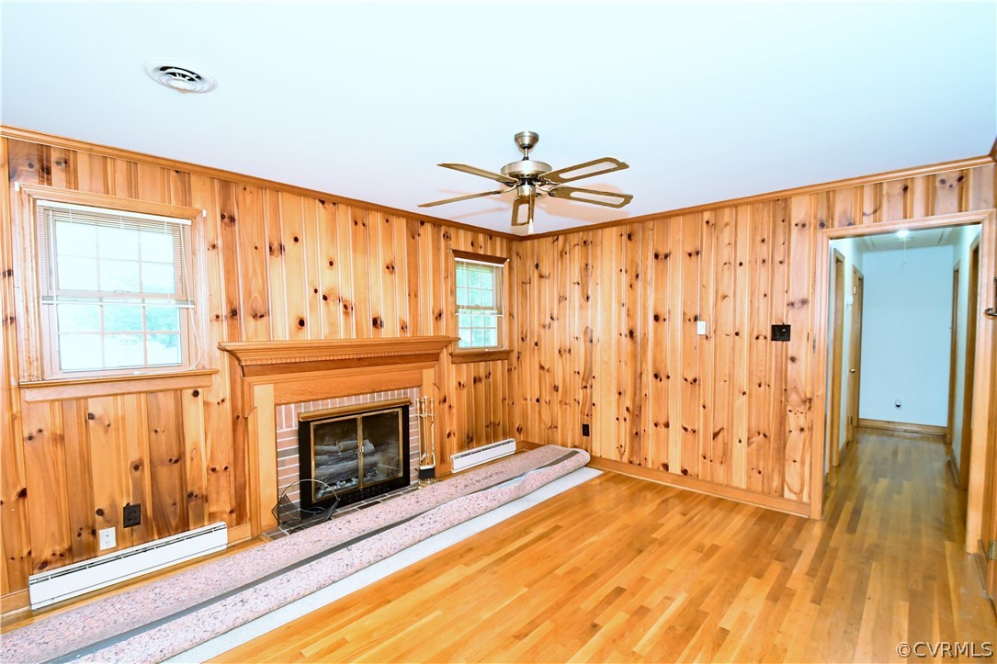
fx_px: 415
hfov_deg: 100.4
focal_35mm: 15
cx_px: 498
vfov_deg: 77.3
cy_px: 332
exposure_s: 1/60
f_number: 10
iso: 3200
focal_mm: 10
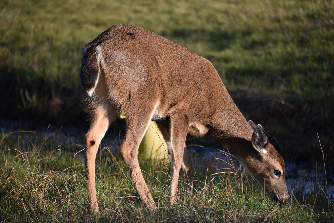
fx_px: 2320
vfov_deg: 5.5
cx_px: 167
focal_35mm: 250
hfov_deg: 8.2
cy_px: 112
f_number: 5.6
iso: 220
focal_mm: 250
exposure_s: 1/500
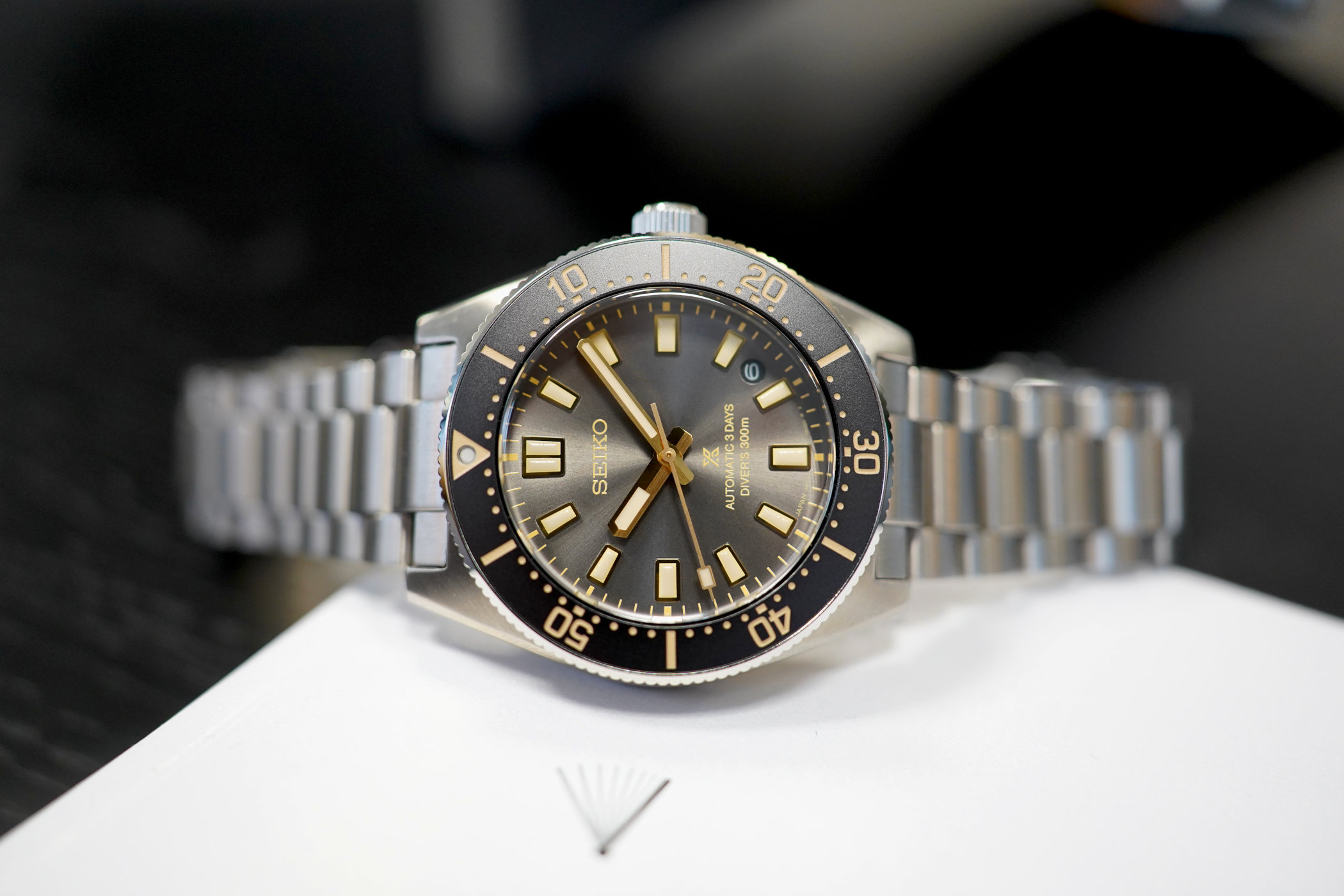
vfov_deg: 37.9
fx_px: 1307
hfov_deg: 54.4
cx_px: 672
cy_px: 448
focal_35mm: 35
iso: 1250
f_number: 2.8
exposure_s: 1/250
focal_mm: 35
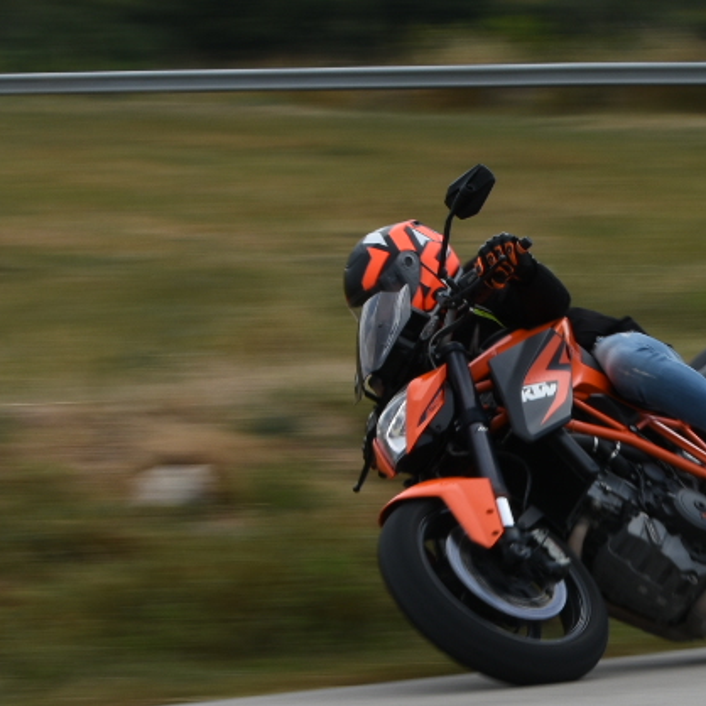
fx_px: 6268
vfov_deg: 6.4
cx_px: 704
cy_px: 454
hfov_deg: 6.4
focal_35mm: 272
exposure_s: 1/100
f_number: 11
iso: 100
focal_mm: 55
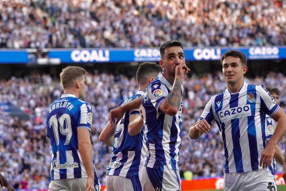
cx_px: 143
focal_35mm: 171
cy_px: 96
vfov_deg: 8.0
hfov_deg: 12.0
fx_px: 1358
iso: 800
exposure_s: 1/640
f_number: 4.5
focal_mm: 114
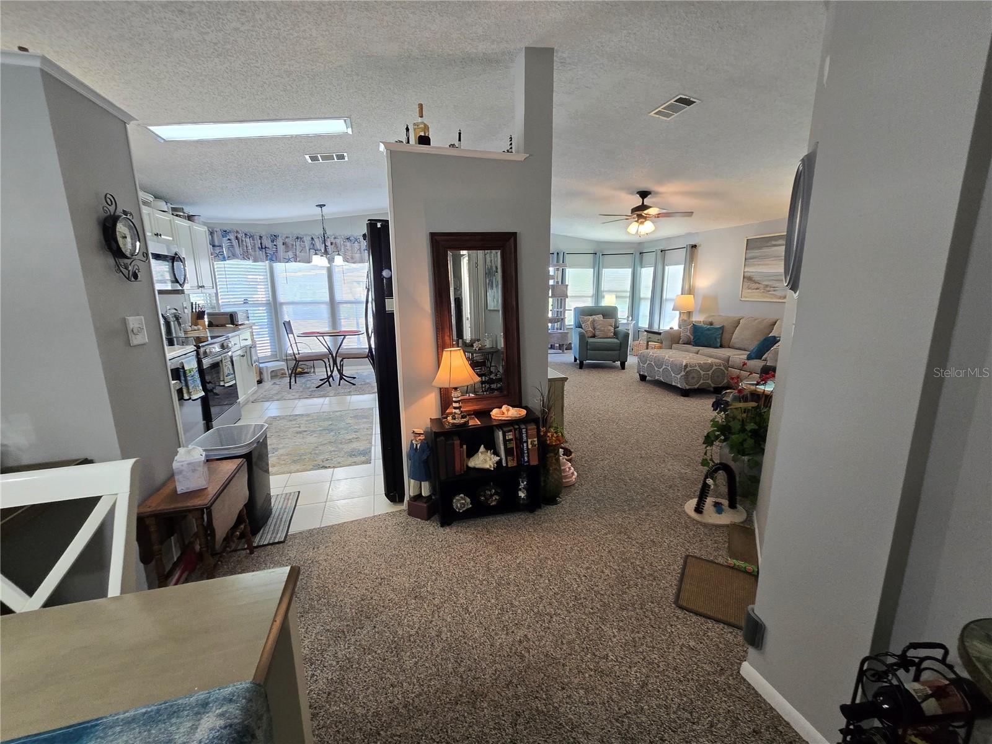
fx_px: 373
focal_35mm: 13
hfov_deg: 106.2
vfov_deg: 89.9
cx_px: 496
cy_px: 372
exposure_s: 1/60
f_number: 2.2
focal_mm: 2.2
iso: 250
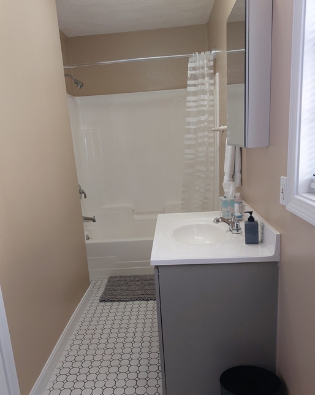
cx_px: 147
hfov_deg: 51.5
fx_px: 326
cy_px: 221
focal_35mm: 28
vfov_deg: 62.0
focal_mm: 5.23
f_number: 1.8
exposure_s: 1/60
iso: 100
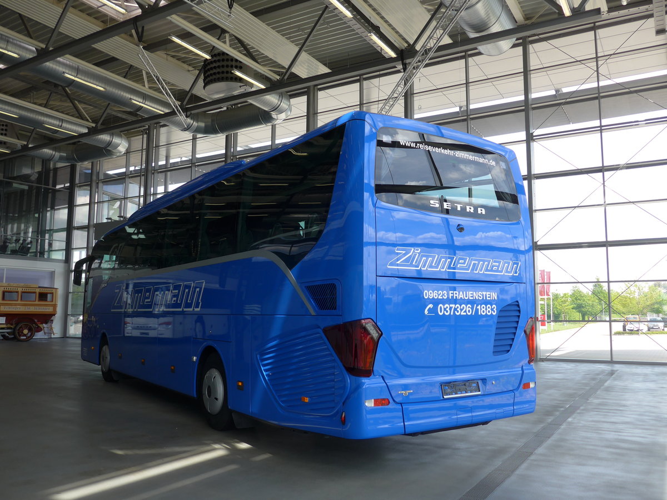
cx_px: 334
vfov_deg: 48.2
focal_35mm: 29
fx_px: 559
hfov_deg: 61.7
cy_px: 250
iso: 80
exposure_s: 1/250
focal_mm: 6
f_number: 2.8
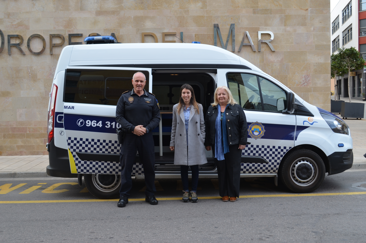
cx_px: 183
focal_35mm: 39
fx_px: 396
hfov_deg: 49.6
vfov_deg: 34.1
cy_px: 122
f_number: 6.3
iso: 200
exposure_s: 1/160
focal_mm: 26
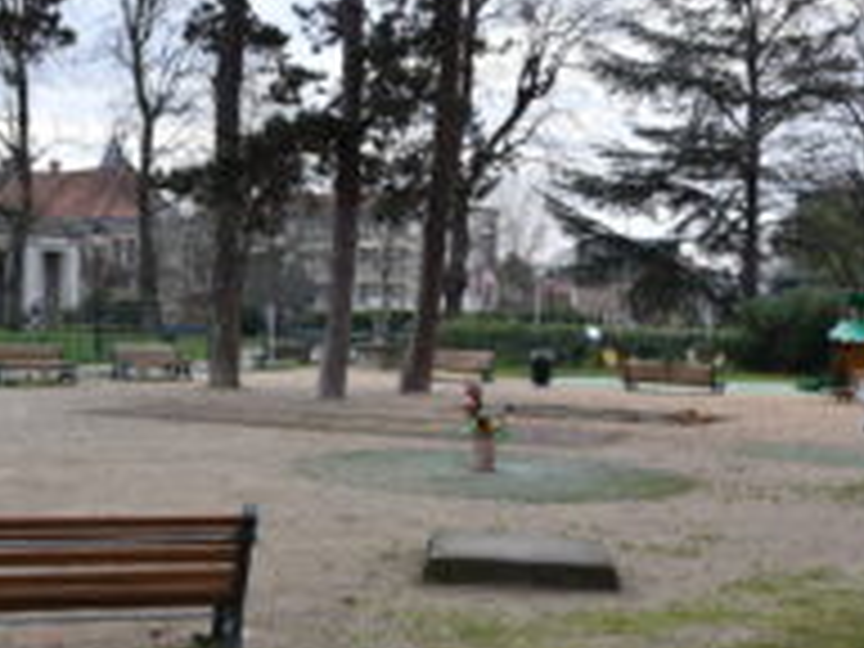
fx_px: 1348
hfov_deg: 34.4
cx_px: 171
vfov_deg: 26.9
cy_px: 421
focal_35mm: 54
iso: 400
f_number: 5.6
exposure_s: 1/125
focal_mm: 18
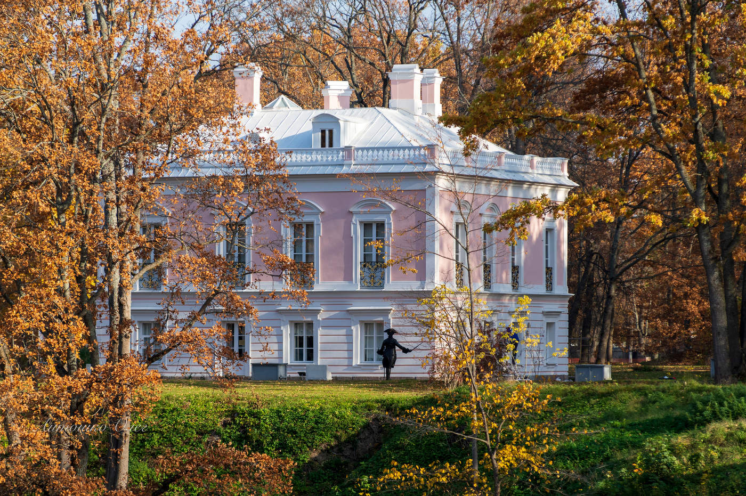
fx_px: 4193
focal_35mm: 202
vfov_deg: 6.8
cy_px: 248
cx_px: 373
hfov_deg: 10.2
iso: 200
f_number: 4
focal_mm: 135
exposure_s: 1/800
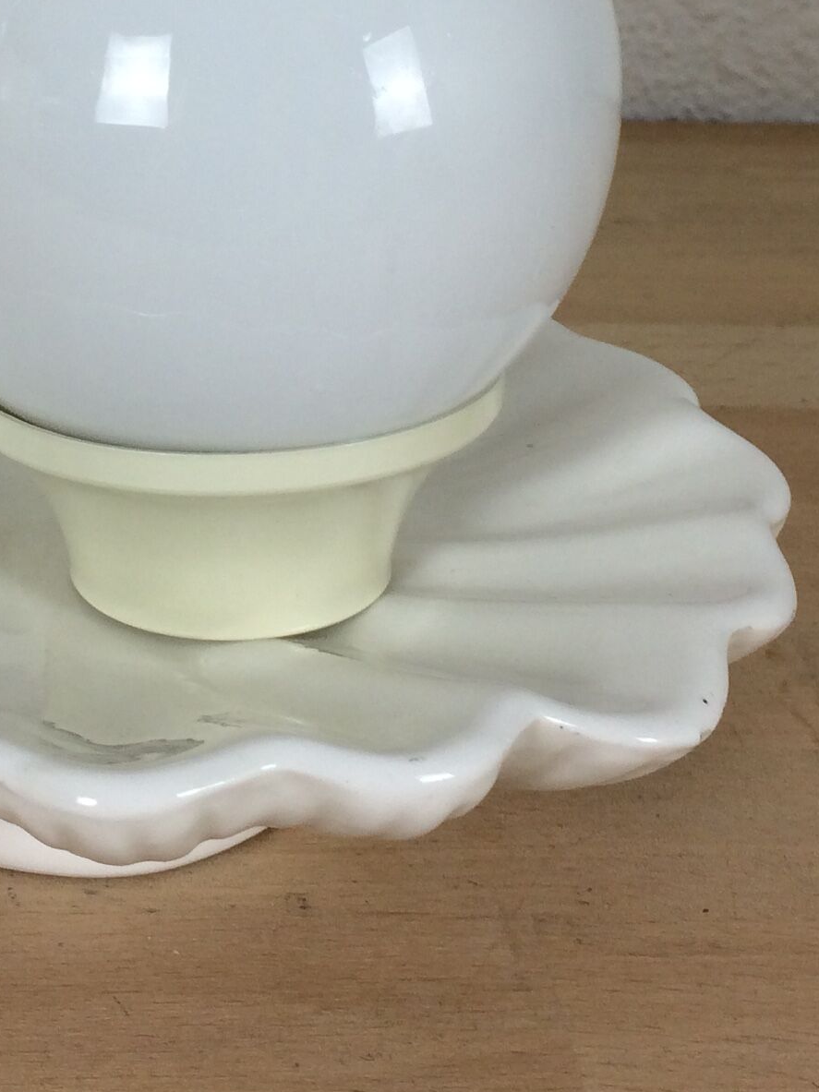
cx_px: 149
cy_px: 37
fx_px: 2524
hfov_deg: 18.2
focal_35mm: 80
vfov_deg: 23.5
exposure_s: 1/50
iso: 40
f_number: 2.2
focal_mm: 4.15
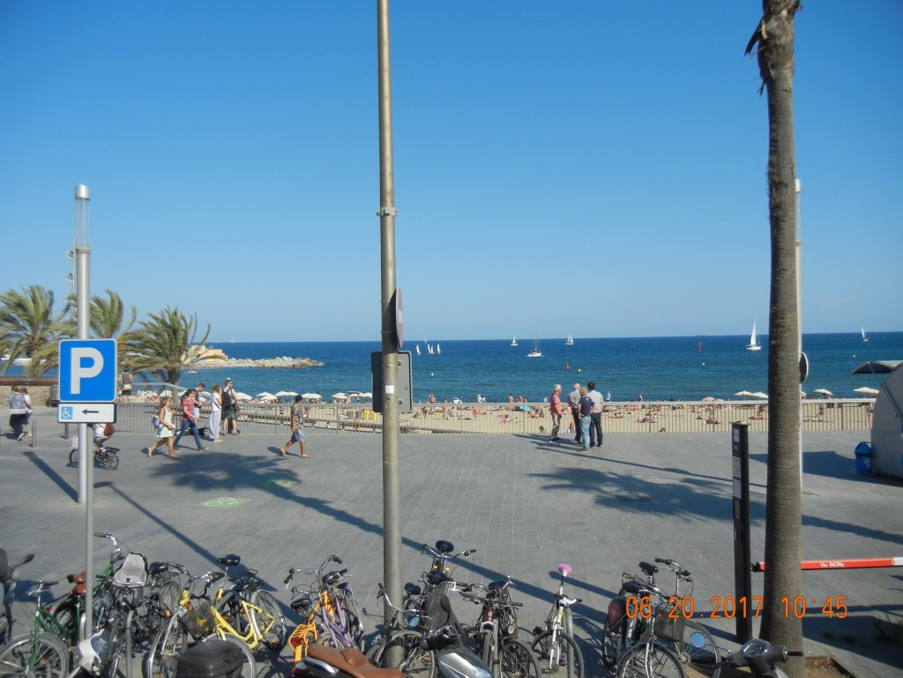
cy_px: 339
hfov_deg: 60.0
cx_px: 452
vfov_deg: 46.8
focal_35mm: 30
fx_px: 783
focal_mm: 5.4
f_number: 7
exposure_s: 1/506
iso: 160
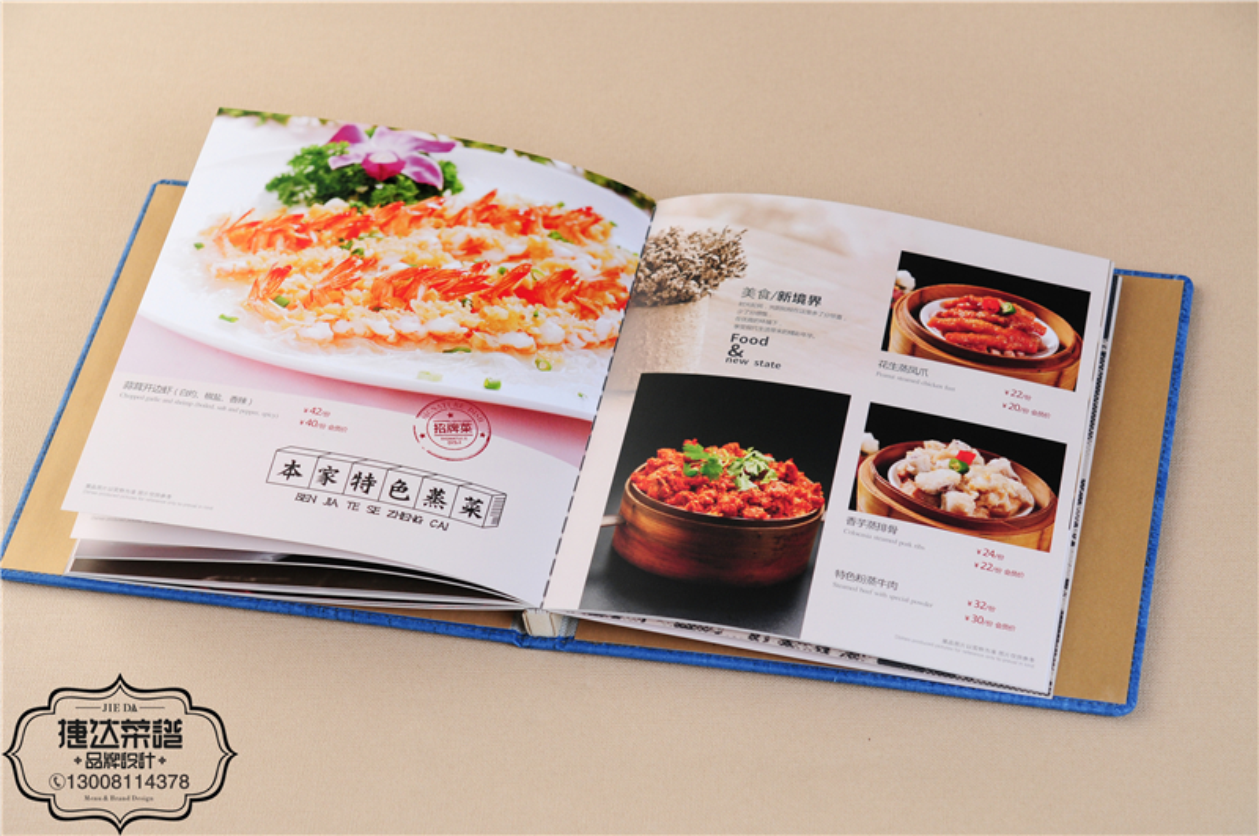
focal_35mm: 90
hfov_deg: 22.7
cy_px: 418
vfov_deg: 15.1
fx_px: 3143
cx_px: 630
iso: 320
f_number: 5
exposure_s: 1/160
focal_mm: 60
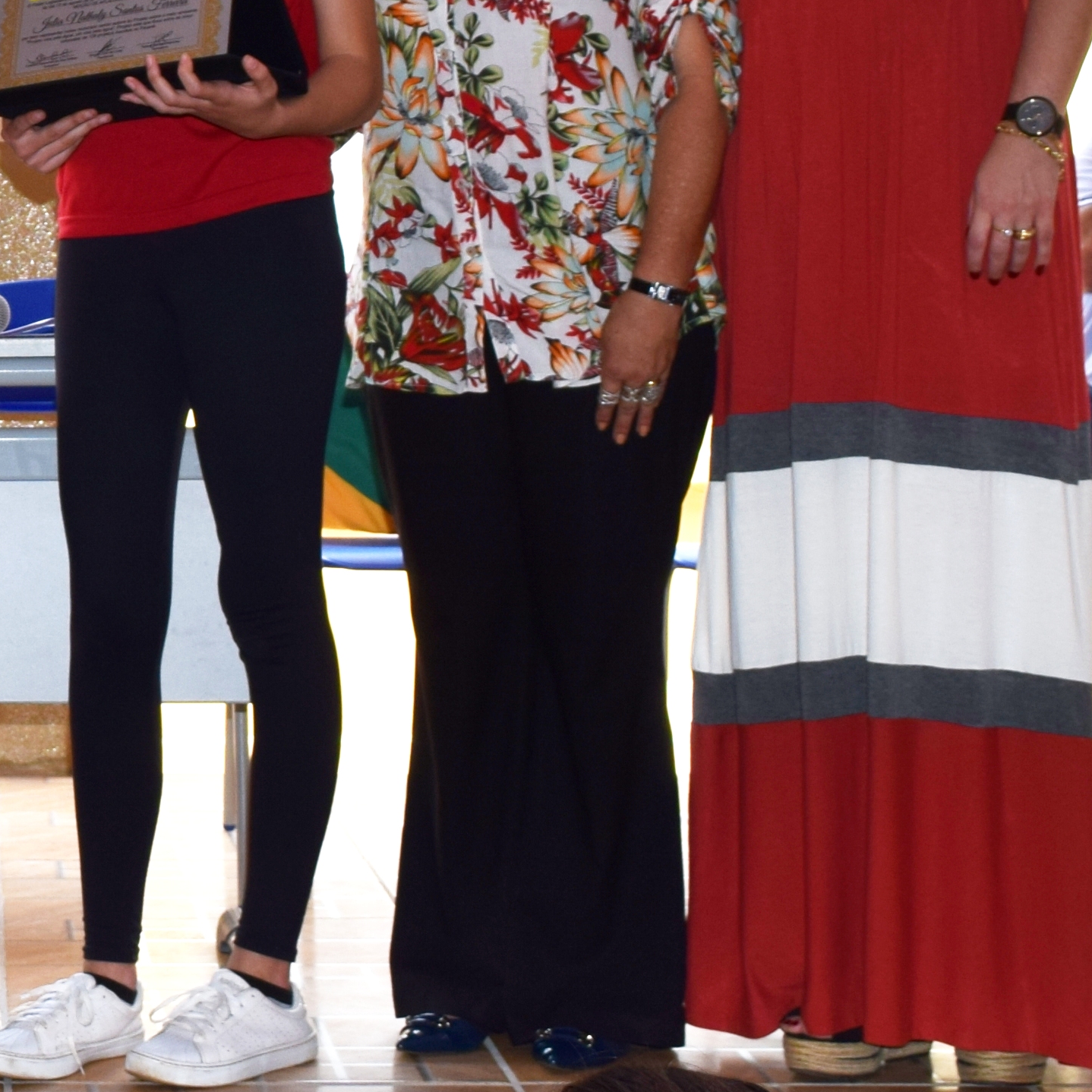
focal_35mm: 88
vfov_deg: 19.6
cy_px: 343
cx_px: -425
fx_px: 3155
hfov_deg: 18.0
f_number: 6.3
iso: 100
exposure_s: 1/160
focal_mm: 21
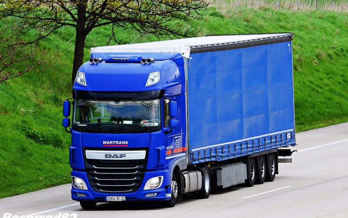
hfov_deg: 4.6
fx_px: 4354
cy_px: 106
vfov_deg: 2.9
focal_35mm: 459
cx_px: 174
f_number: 10
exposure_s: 1/800
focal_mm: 300
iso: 800
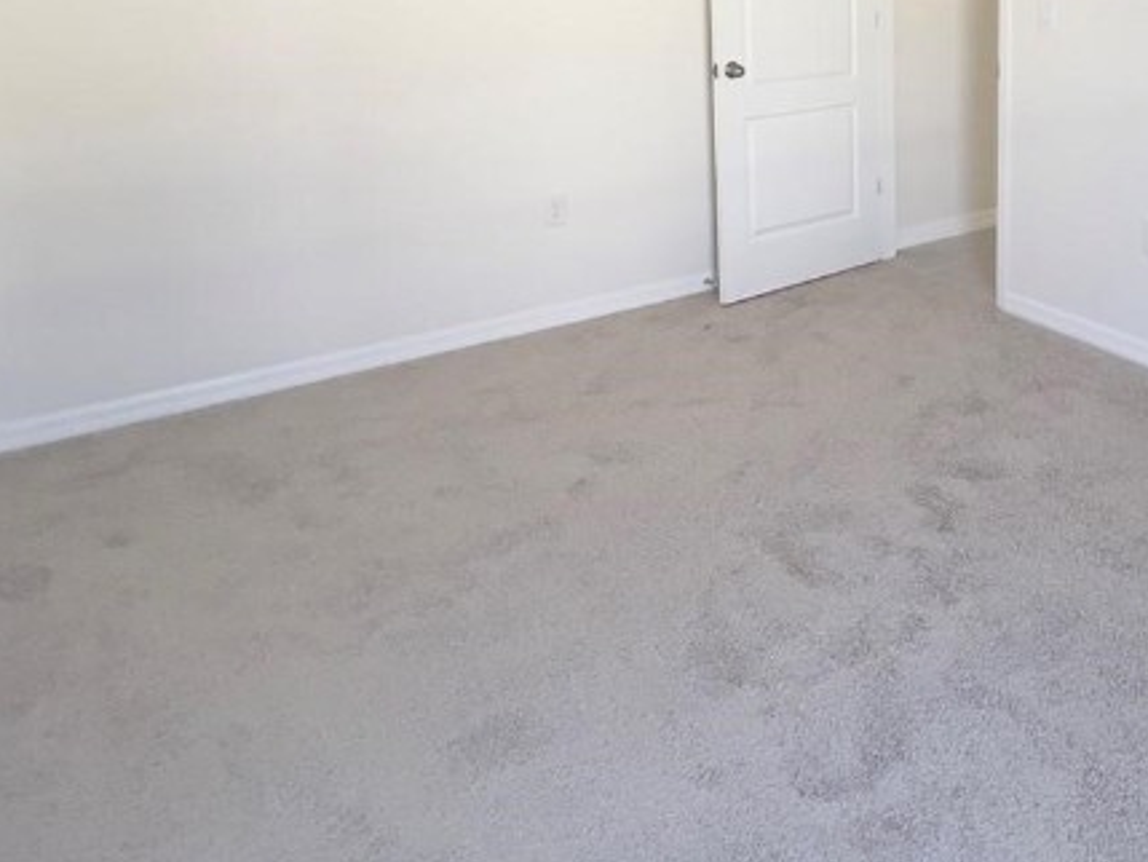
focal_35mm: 31
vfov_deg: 42.0
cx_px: 958
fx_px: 1028
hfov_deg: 53.4
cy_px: 96
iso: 160
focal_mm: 1.57
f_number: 1.8
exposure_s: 1/120
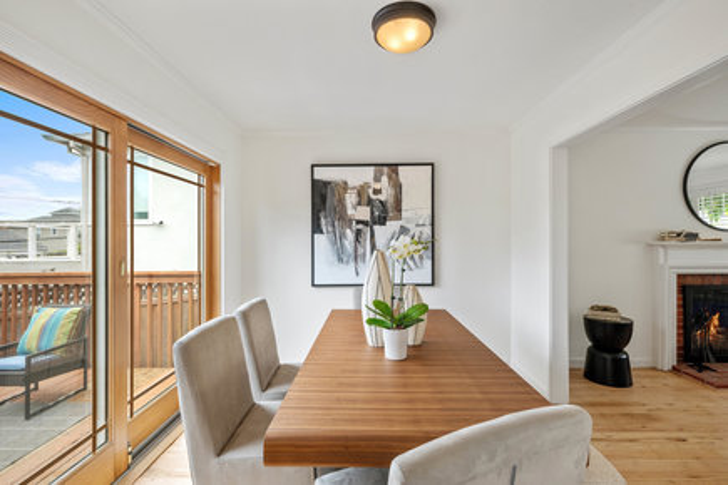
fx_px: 344
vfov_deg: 70.4
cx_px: 364
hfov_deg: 93.3
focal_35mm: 17
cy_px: 242
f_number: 9
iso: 800
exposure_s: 1/50
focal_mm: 17
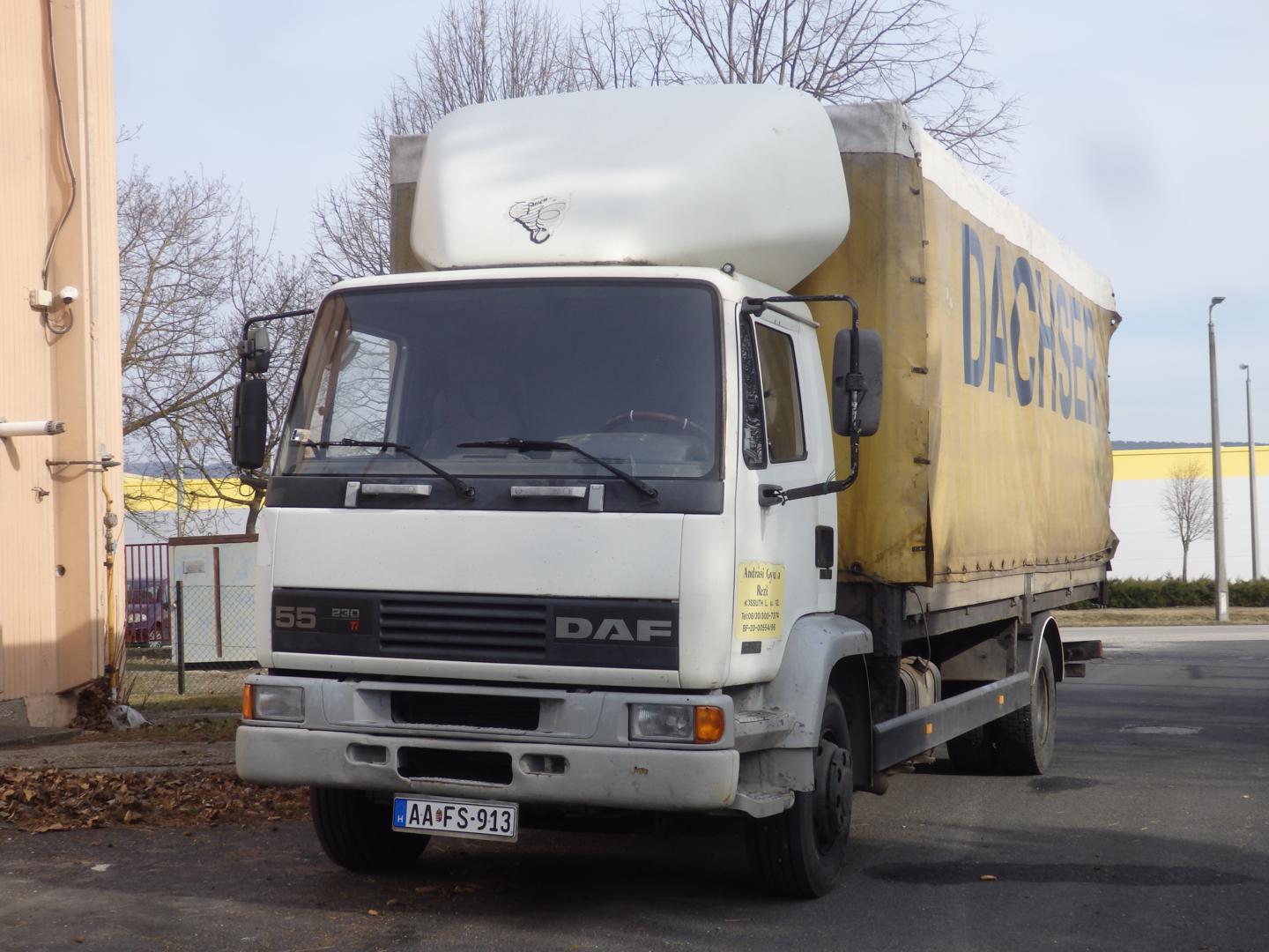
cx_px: 634
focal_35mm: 49
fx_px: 1796
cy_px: 476
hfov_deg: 38.9
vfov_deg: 29.7
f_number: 4
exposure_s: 1/640
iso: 100
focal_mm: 8.9
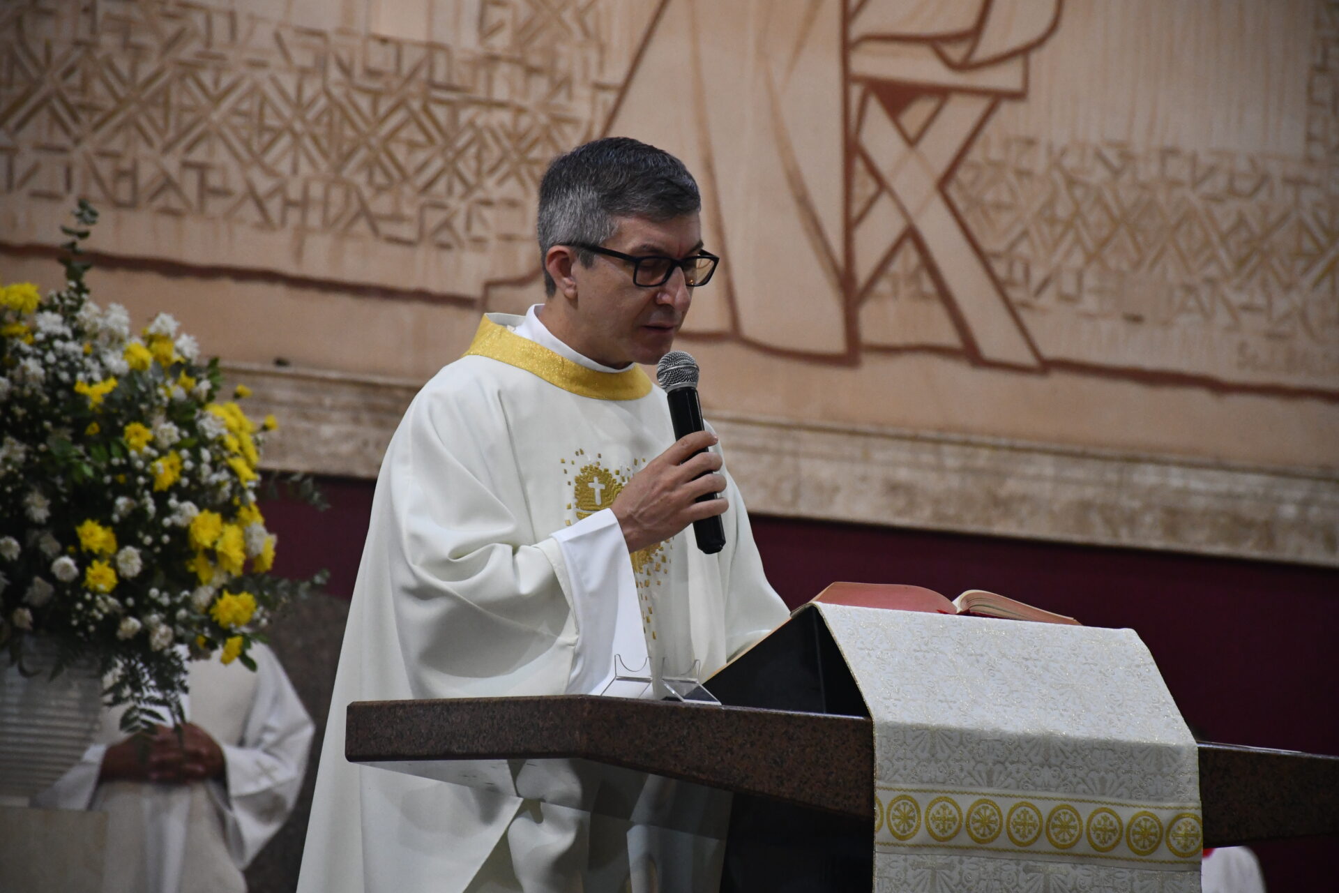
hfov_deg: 11.2
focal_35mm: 183
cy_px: 446
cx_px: 670
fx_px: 6806
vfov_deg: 7.5
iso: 3200
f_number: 5.6
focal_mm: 122
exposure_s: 1/200
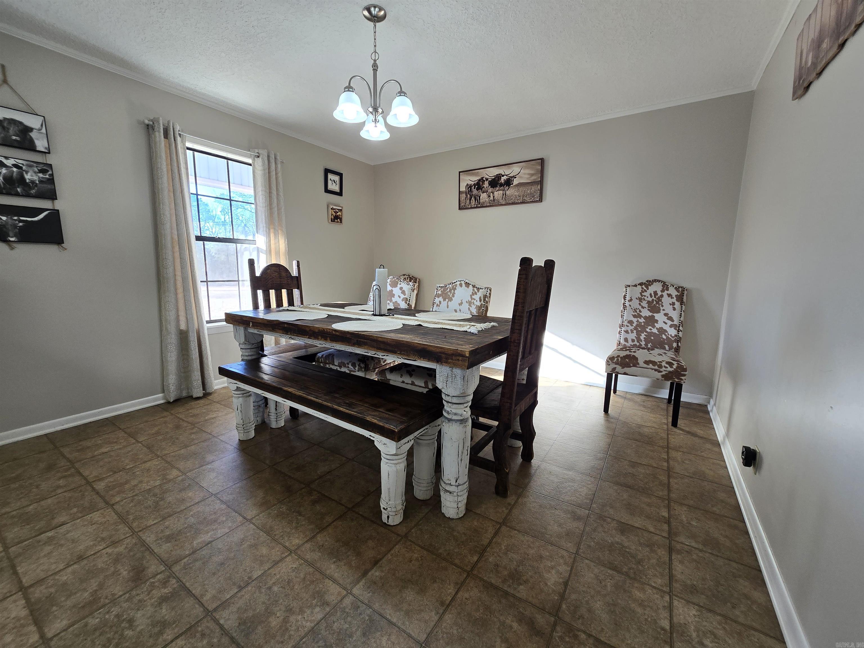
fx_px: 324
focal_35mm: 13
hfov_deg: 106.2
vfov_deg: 89.9
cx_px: 432
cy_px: 324
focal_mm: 2.2
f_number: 2.2
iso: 50
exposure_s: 1/60
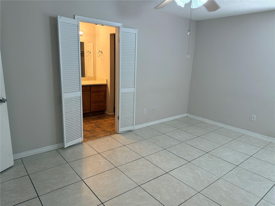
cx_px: 138
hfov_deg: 71.6
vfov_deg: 56.8
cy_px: 103
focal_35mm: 24
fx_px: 191
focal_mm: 6.76
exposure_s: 1/151
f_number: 1.78
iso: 160
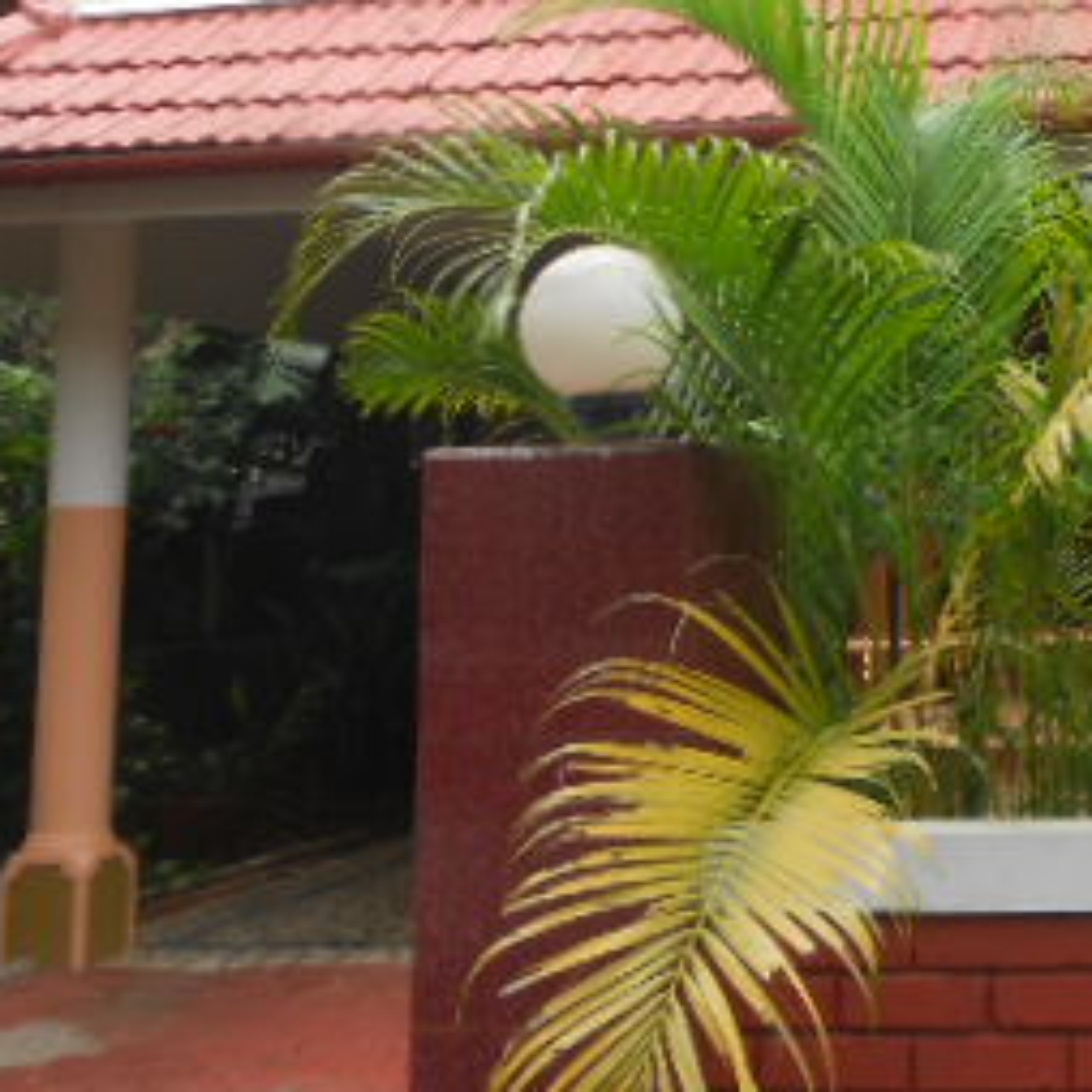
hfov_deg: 27.4
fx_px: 2070
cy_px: 172
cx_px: 1161
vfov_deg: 28.7
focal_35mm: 58
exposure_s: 1/400
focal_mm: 4.6
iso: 80
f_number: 3.2
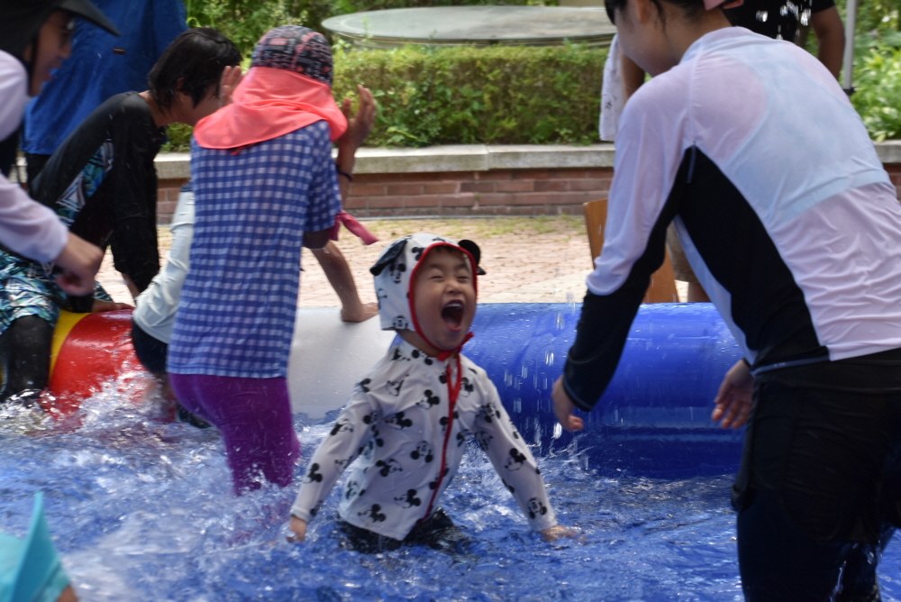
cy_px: 301
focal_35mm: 120
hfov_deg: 17.1
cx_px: 450
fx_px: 3005
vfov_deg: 11.4
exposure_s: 1/250
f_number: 8
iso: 400
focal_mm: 80
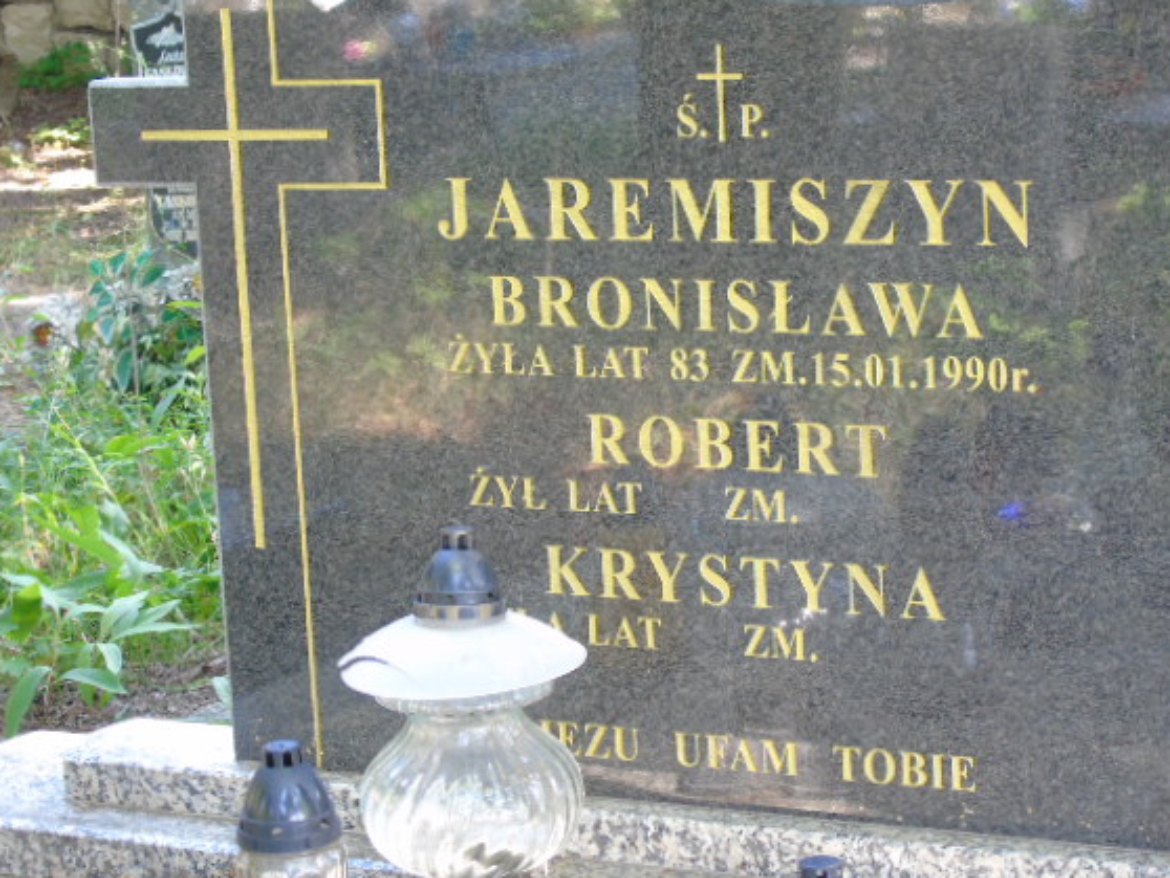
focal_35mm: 94
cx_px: 658
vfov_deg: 15.7
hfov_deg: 20.8
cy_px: 444
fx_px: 3179
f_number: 4.1
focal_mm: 15
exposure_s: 1/30
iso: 320
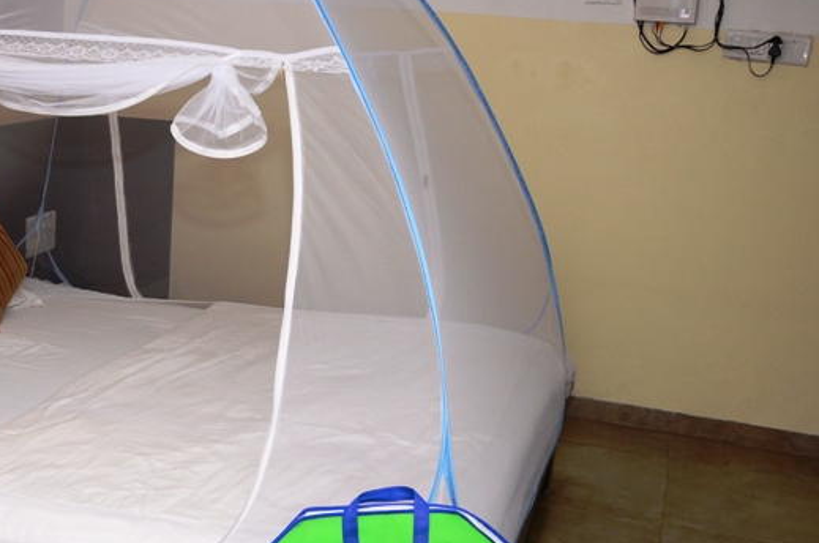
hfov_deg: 36.7
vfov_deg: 25.8
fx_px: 1181
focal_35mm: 52
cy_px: 350
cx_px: 145
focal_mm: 18
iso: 500
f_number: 5
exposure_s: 1/100
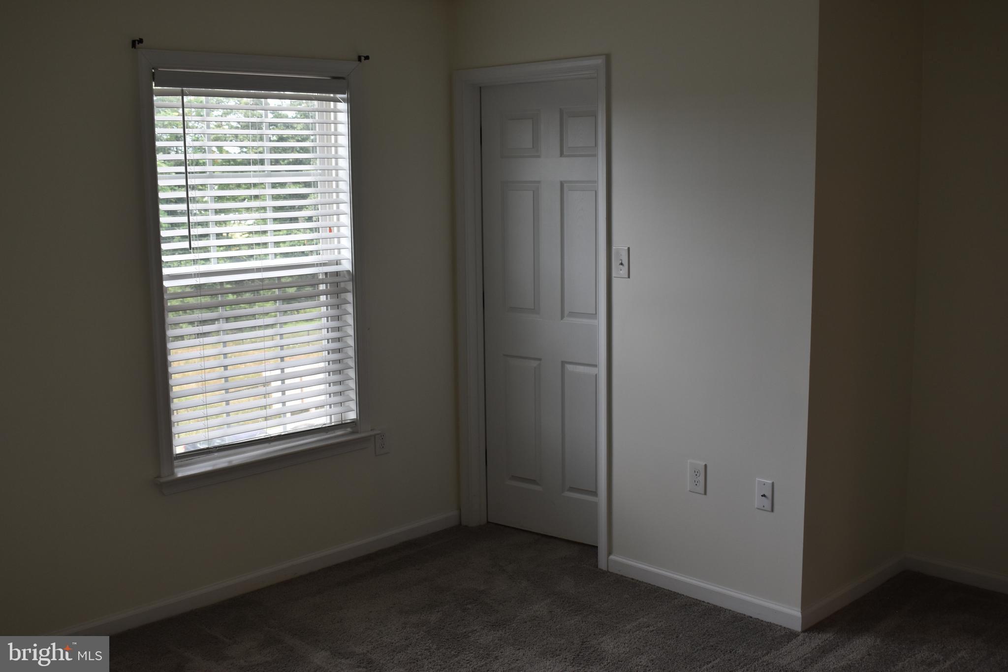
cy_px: 336
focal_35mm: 39
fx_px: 1092
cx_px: 504
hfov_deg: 49.6
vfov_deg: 34.2
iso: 400
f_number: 6.3
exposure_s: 1/160
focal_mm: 26
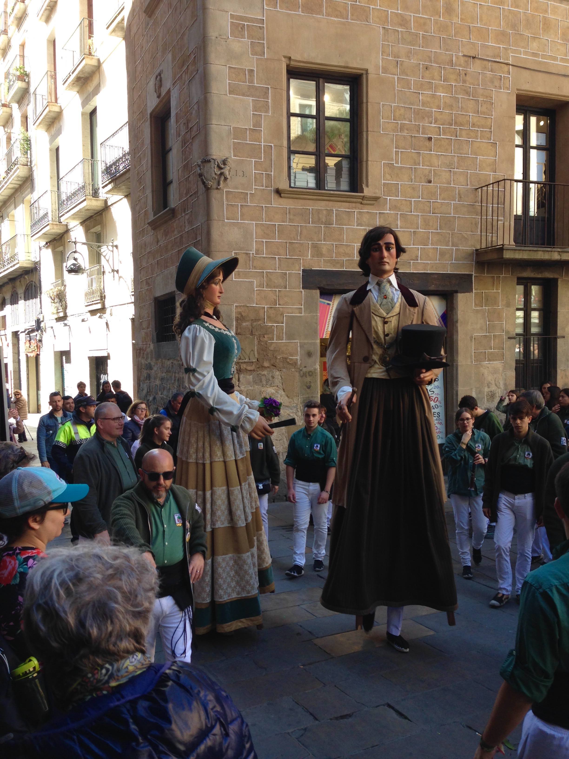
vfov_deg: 55.4
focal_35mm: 33
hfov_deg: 42.9
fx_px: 723
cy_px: 380
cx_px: 284
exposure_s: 1/137
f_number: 2.4
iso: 50
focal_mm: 4.12
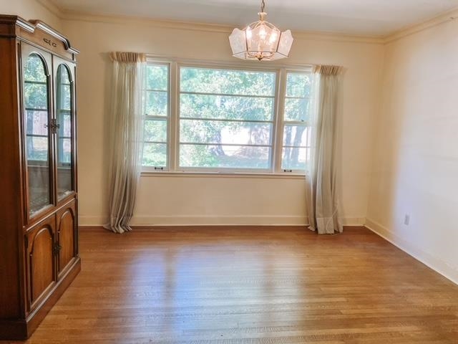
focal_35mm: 26
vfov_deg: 53.1
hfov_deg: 67.3
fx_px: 344
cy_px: 172
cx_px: 229
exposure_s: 1/120
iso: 64
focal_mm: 5.7
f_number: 1.5
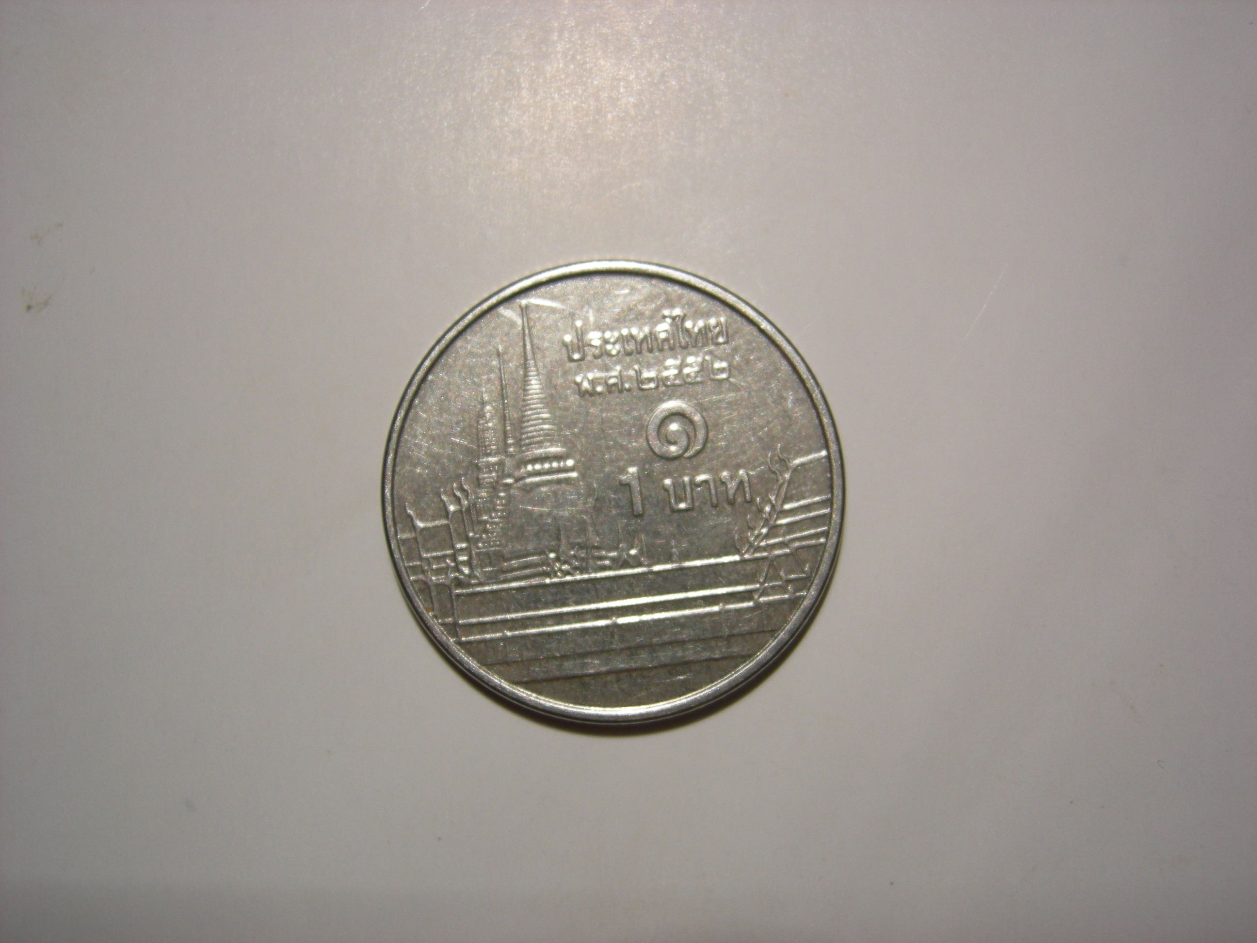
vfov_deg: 37.7
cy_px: 472
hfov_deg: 49.0
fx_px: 1380
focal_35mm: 38
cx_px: 628
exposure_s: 1/164
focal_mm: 8
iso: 100
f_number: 2.8
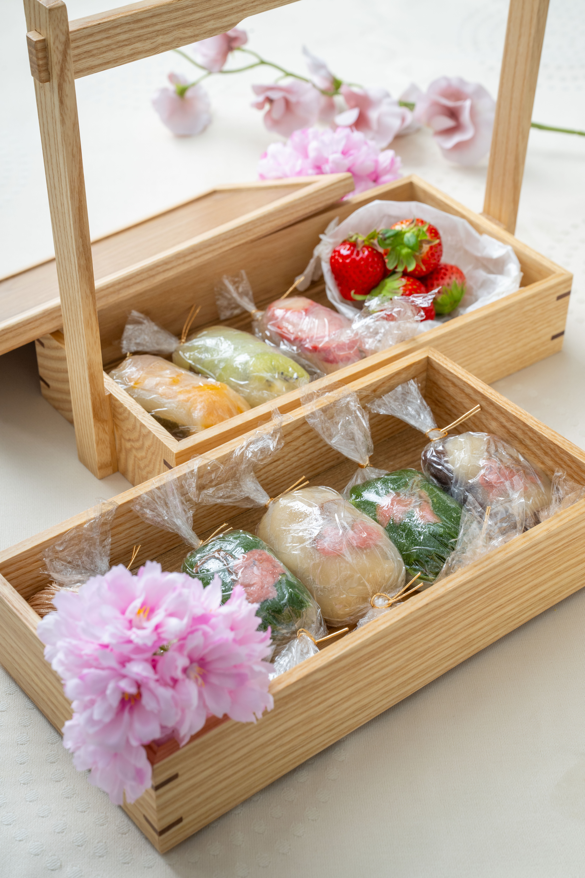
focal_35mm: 64
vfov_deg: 31.4
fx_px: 1560
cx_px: 292
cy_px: 439
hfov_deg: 21.2
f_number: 10
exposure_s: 1/160
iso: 400
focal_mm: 64
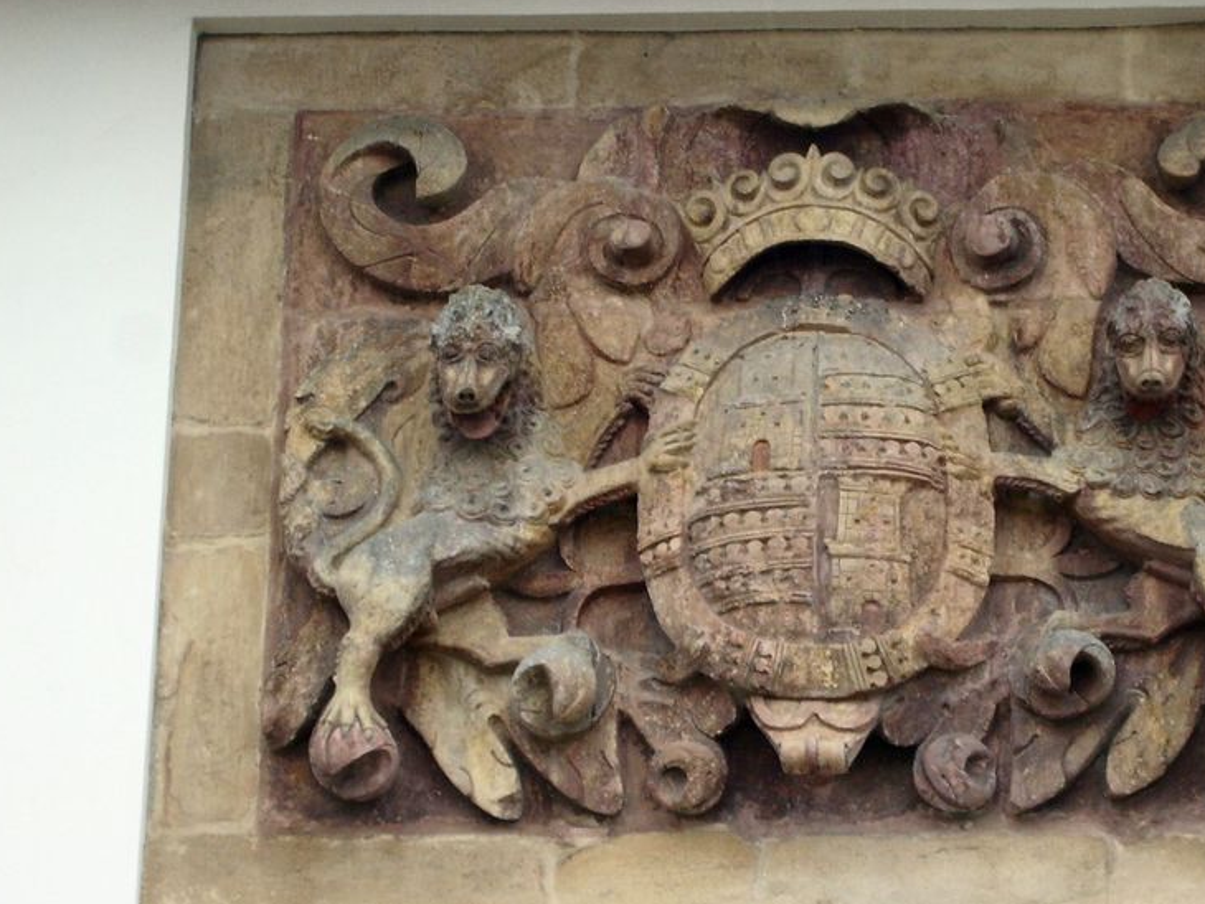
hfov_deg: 13.1
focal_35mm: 150
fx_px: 5223
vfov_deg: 9.9
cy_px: 467
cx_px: 773
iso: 100
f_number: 4.8
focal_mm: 17.4
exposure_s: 1/100
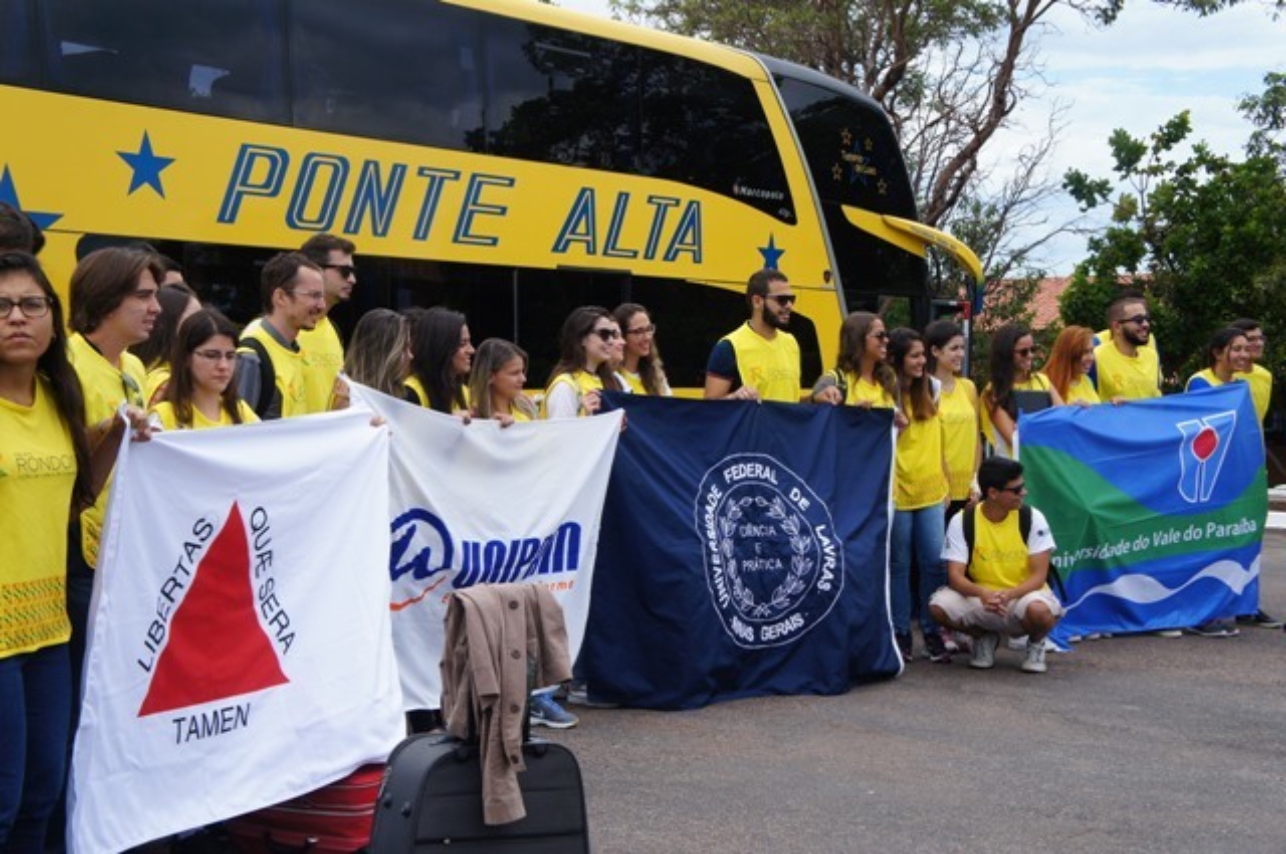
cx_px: 643
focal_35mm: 54
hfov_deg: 36.9
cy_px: 427
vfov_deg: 25.0
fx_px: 1927
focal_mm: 36
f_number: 13
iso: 250
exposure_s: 1/200
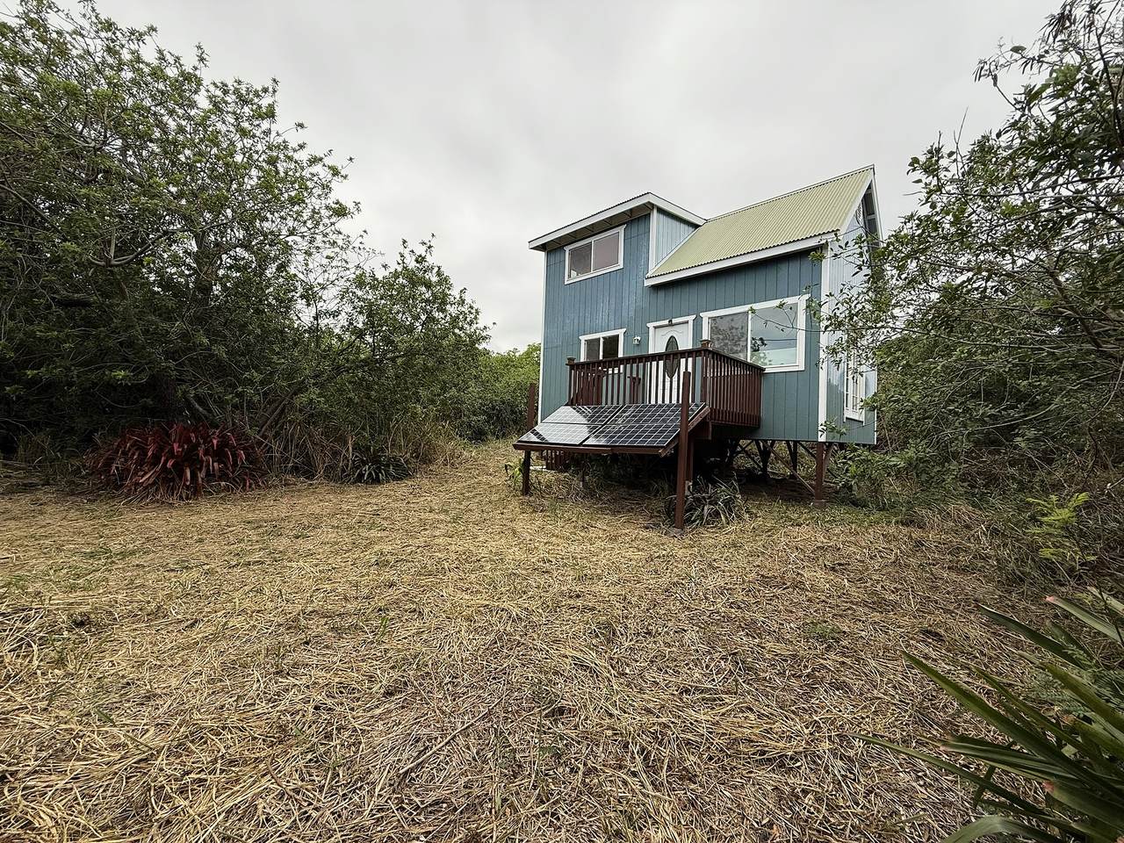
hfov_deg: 102.1
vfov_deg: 85.7
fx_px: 455
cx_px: 562
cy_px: 422
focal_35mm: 14
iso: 64
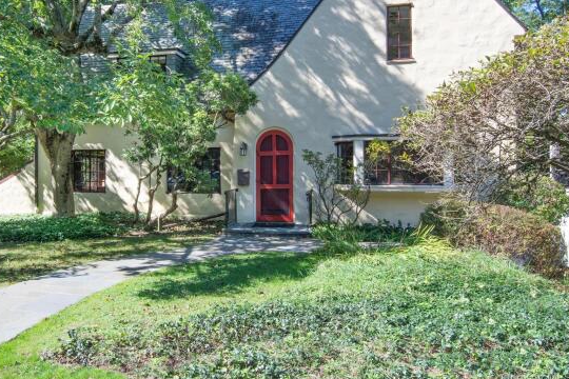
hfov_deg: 57.6
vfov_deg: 40.7
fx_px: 506
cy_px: 134
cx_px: 197
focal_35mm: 32
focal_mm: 16
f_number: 13
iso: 640
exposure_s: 1/250
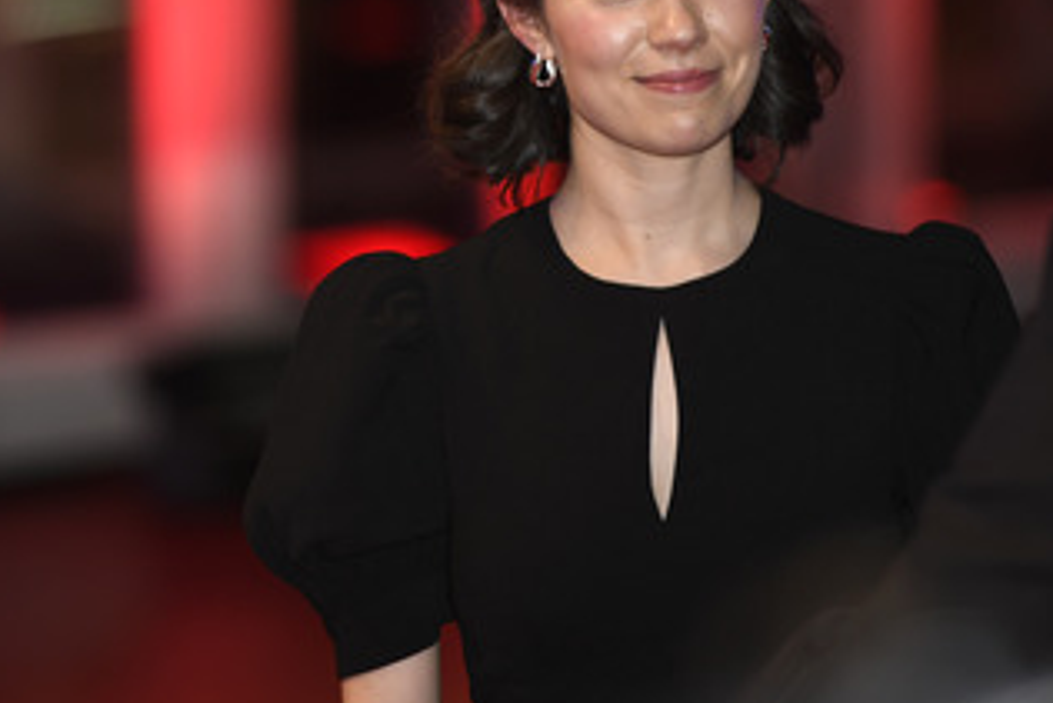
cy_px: 240
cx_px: 651
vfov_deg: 4.8
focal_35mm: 285
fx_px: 8340
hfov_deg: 7.2
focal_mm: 200
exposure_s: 1/640
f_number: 3.5
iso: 800
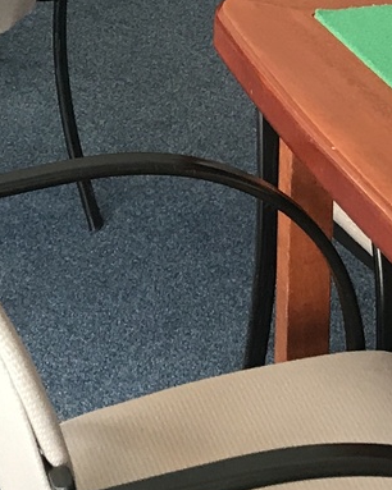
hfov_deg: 11.2
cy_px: -235
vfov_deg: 13.3
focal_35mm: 137
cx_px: 138
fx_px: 1988
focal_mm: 3.99
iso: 32
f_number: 1.8
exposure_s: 1/33
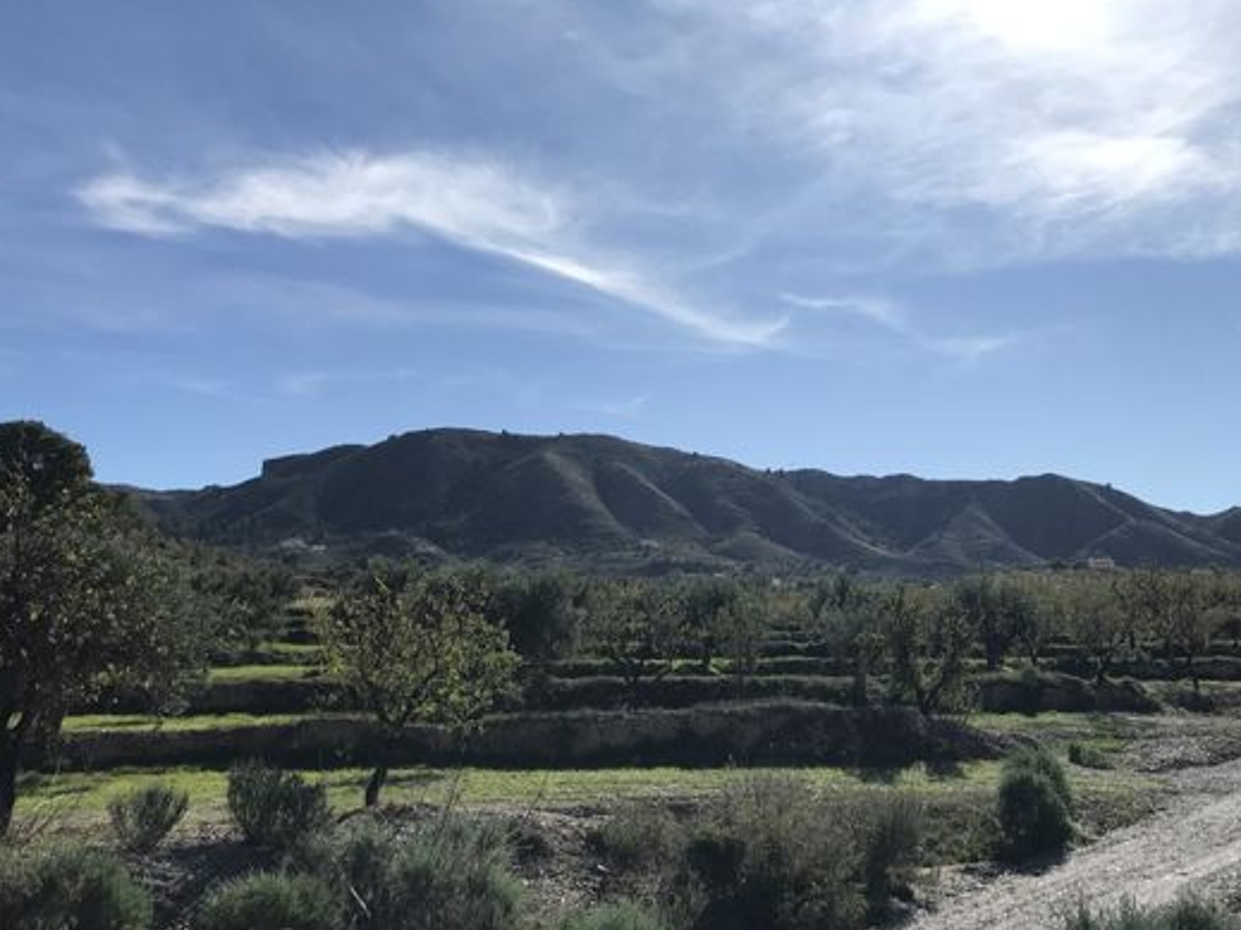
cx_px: 829
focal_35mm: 38
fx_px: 1362
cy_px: 614
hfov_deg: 48.2
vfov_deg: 37.3
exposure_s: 1/4566
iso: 20
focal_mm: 3.99
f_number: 1.8
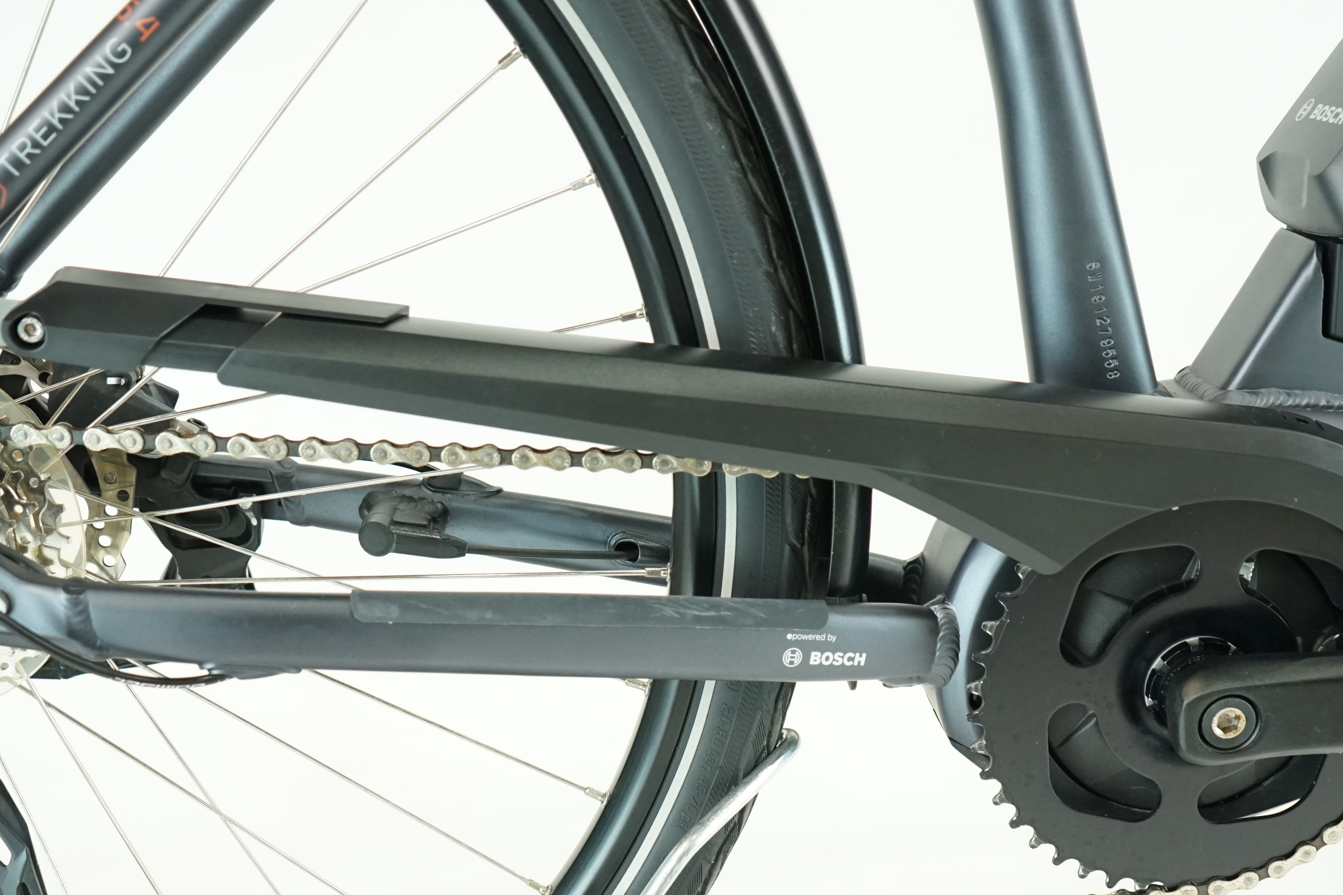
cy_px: 661
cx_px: 700
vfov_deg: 28.8
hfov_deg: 42.7
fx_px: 1716
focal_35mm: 46
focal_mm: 29
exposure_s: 1/200
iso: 2000
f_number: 4.5
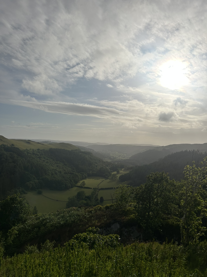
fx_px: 207
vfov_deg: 67.3
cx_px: 104
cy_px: 138
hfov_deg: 53.1
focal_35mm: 26
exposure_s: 1/19231
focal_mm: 5.7
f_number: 1.5
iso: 32
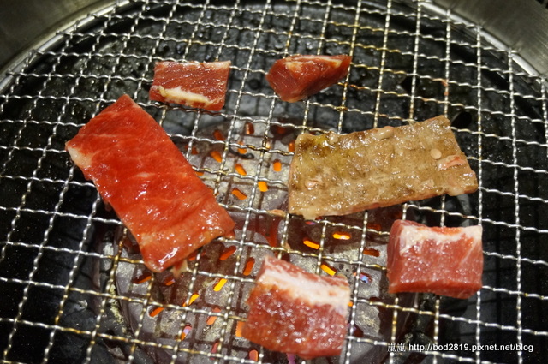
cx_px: 274
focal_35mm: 44
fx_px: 661
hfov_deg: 45.0
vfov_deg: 30.8
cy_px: 182
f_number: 4.5
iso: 3200
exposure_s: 1/60
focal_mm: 29
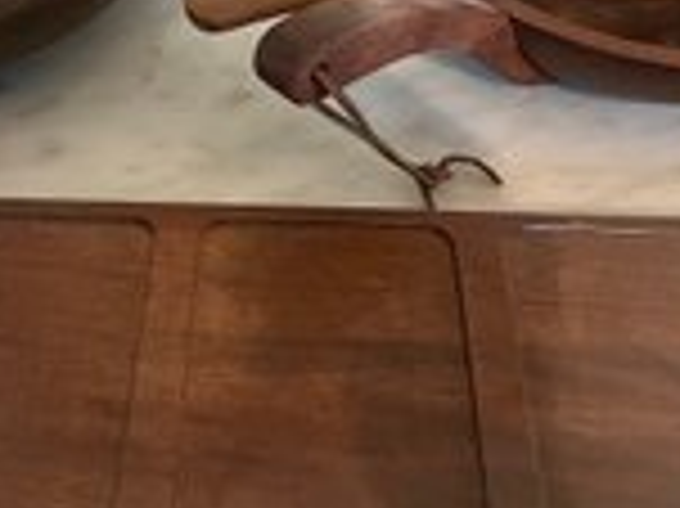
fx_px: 1158
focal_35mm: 59
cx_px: 286
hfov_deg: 32.7
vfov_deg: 24.7
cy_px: 187
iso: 640
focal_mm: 5.1
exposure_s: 1/30
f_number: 1.6
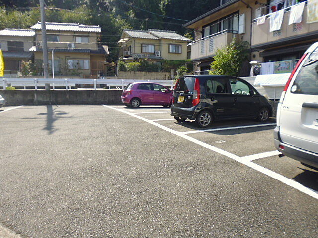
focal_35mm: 24
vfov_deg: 56.8
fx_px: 220
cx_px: 159
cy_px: 119
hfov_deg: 71.6
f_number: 9
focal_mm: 4.3
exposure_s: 1/80
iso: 100
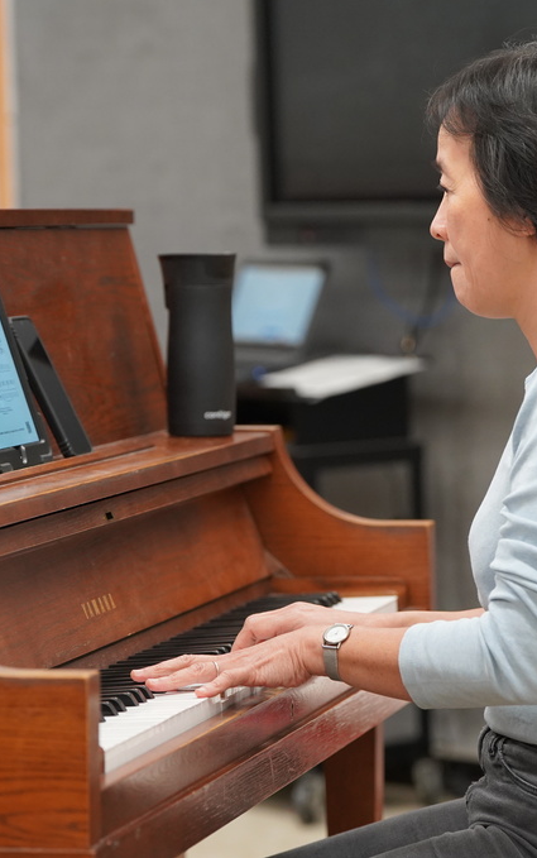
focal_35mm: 169
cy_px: 428
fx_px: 3953
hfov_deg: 7.8
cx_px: 339
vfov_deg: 12.4
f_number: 4
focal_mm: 110
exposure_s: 1/160
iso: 3200
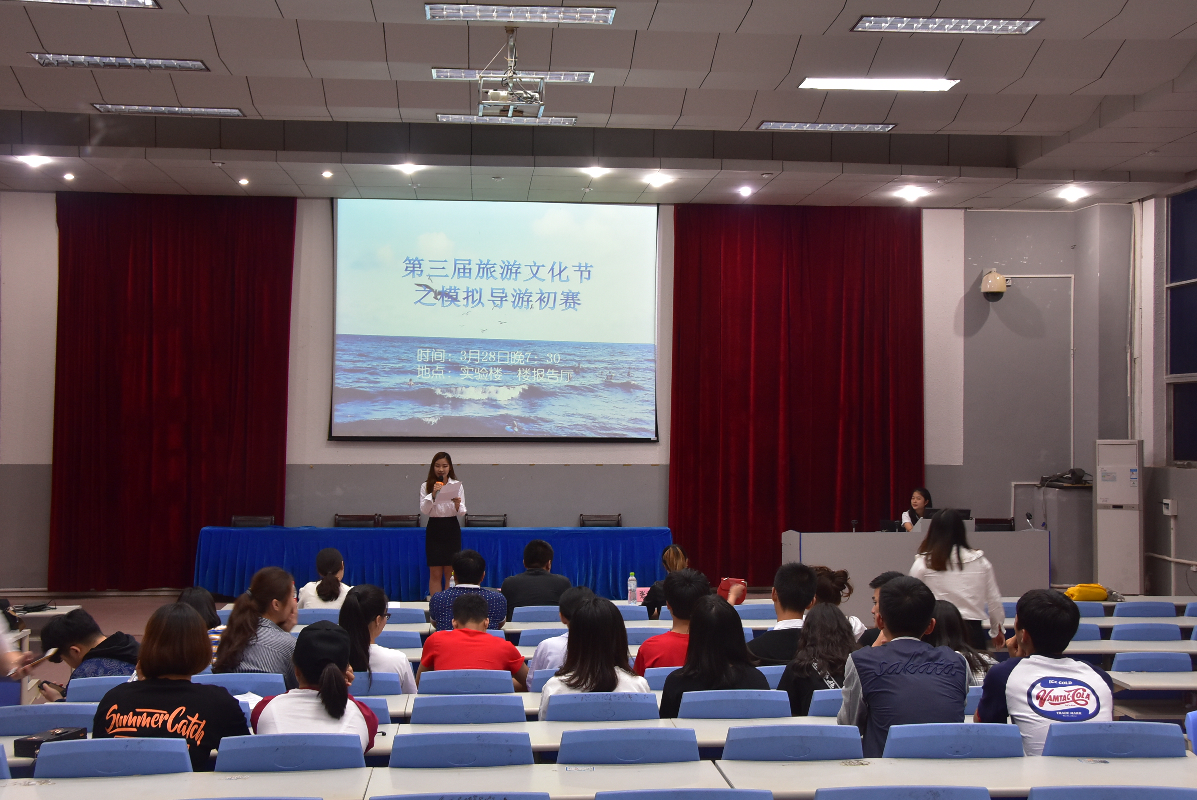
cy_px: 400
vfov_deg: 33.1
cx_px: 598
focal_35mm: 40
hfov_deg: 47.9
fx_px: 1348
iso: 800
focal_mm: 27
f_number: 7.1
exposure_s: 1/25
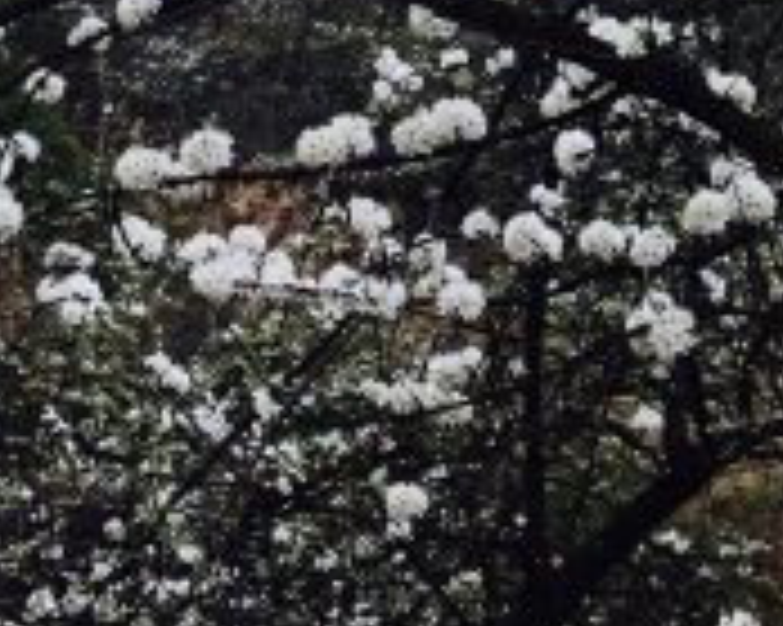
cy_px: -38
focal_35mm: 114
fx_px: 2640
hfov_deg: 16.6
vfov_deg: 13.3
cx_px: 738
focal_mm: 4.15
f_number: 2.2
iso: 32
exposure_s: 1/873
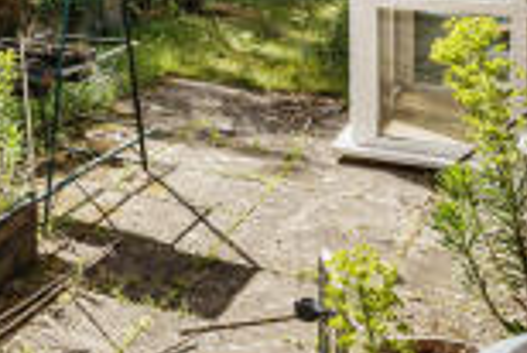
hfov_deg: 23.6
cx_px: -267
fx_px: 996
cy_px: -132
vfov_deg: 18.4
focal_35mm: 68
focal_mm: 15
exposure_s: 1/400
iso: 200
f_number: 8
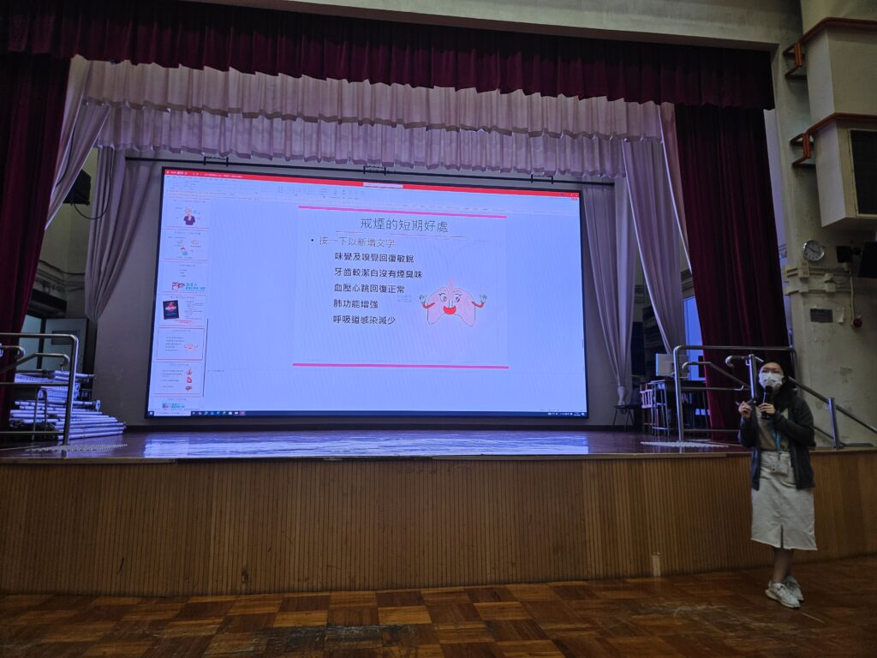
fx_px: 583
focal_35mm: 23
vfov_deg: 58.9
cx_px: 438
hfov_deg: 73.9
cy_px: 329
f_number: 1.8
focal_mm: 5.4
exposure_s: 1/100
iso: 40
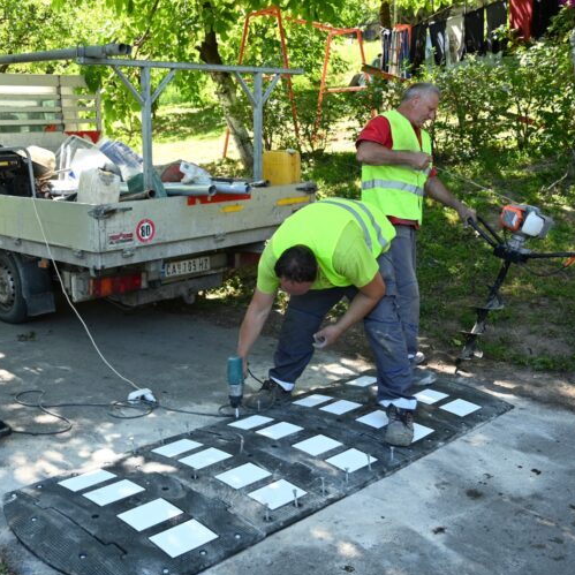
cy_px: 286
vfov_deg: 43.9
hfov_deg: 43.1
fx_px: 714
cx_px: 181
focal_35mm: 38
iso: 500
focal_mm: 29
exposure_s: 1/500
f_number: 4
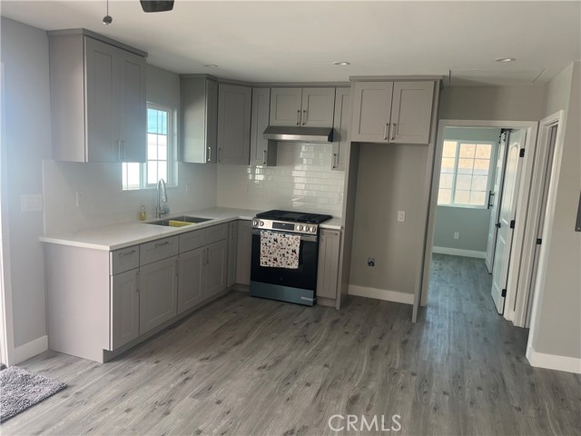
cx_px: 290
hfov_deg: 67.3
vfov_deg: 53.1
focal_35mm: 26
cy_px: 218
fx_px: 436
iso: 40
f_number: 1.6
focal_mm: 5.1
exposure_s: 1/154
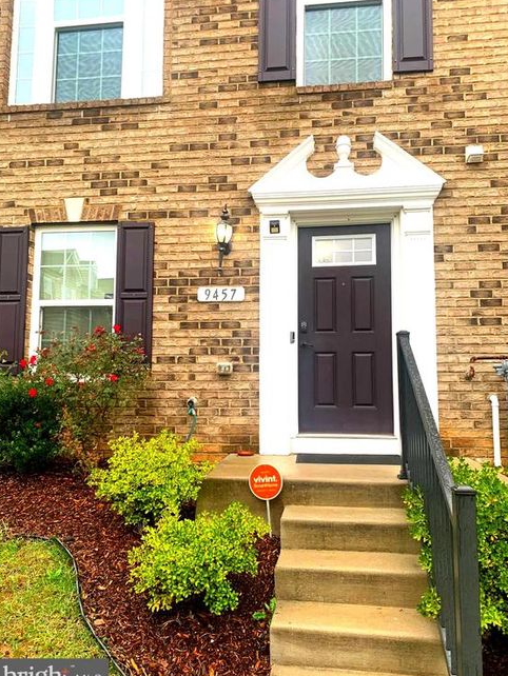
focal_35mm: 27
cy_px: 345
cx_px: 258
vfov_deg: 65.3
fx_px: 528
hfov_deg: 51.4
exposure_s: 1/120
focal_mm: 4.25
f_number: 1.8
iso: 100
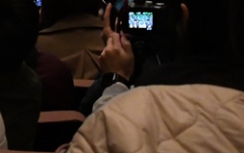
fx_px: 1251
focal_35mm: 188
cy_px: -154
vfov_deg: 6.8
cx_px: -143
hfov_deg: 10.7
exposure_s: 1/125
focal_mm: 26
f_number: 6.3
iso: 5000
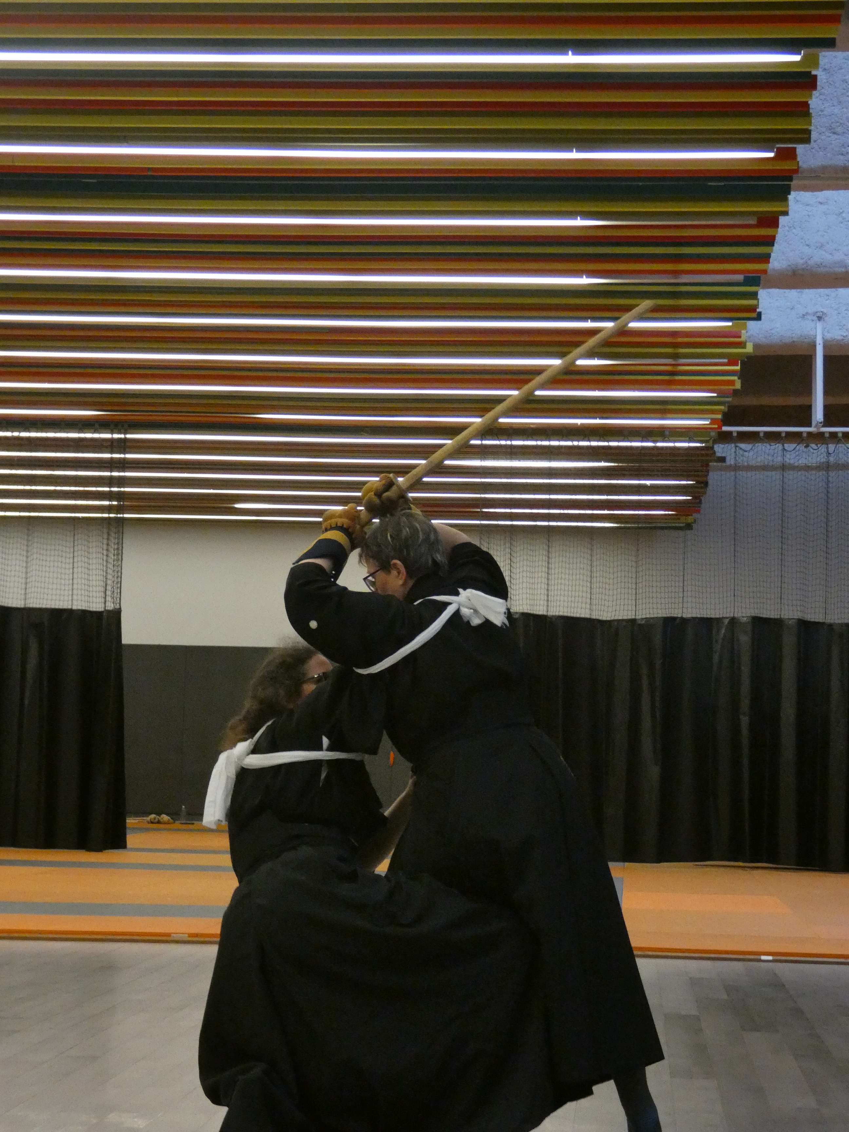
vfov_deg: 25.7
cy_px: 566
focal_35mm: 76
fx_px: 2485
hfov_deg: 19.4
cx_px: 424
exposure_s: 1/125
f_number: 4.4
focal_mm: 13.7
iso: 1000
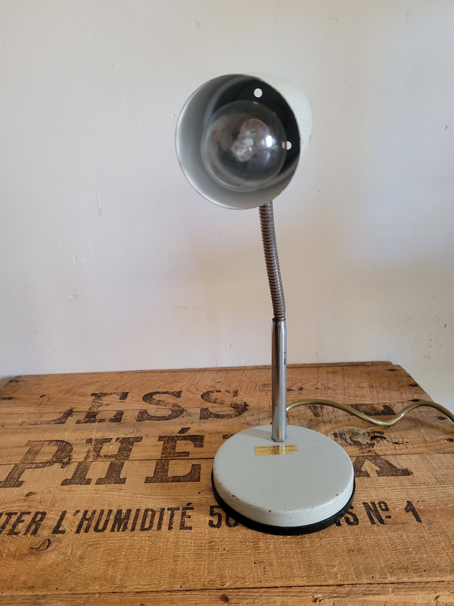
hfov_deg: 53.1
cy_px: 303
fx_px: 455
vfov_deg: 67.3
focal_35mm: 26
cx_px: 227
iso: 400
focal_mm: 5.4
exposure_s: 1/50
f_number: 1.8
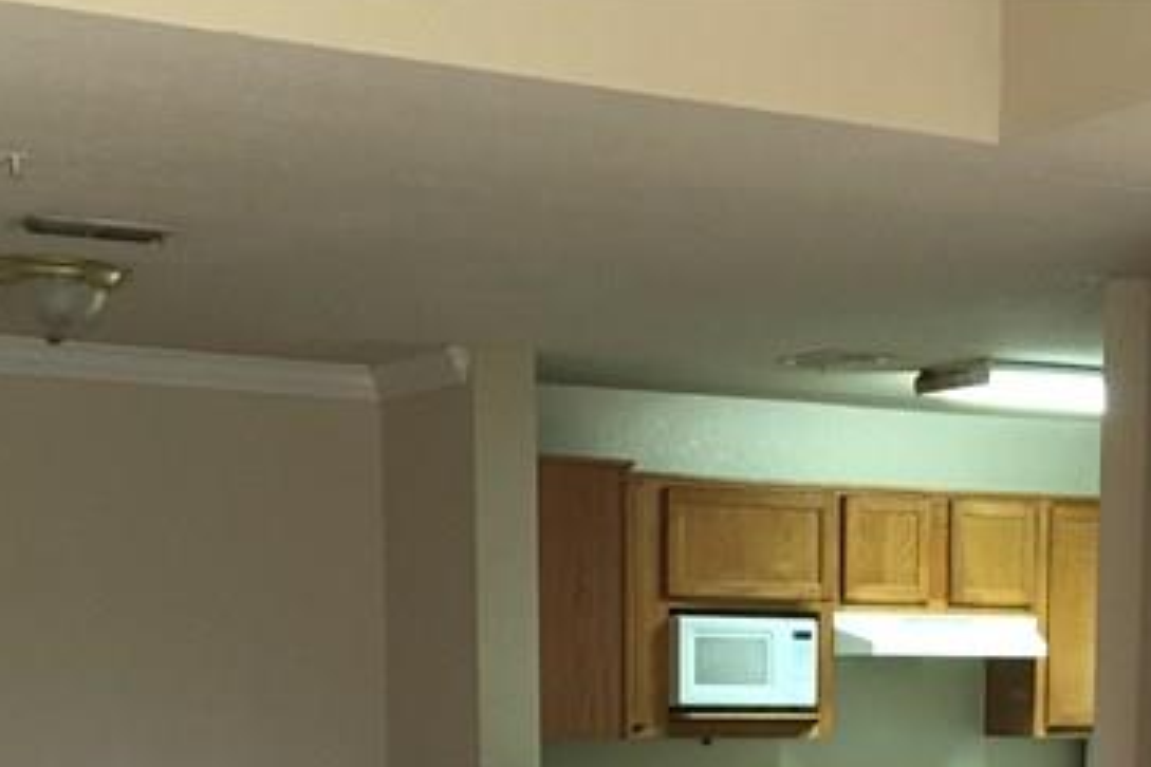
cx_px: 847
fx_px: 2717
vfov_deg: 14.8
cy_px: 1201
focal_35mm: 85
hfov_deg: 23.7
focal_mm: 4.15
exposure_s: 1/30
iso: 40
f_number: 2.2
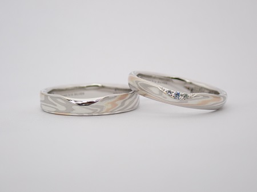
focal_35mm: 82
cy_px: 96
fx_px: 608
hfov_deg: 23.8
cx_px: 128
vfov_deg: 18.0
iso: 200
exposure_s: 1/125
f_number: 4.3
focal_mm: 14.62
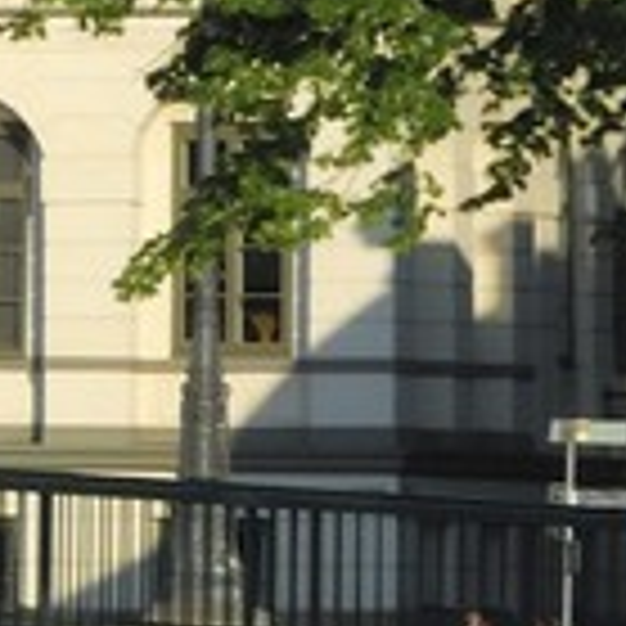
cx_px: -2436
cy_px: -703
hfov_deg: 1.3
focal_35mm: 1389
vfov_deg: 1.3
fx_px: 28416
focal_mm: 95
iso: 100
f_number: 10
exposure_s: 1/200
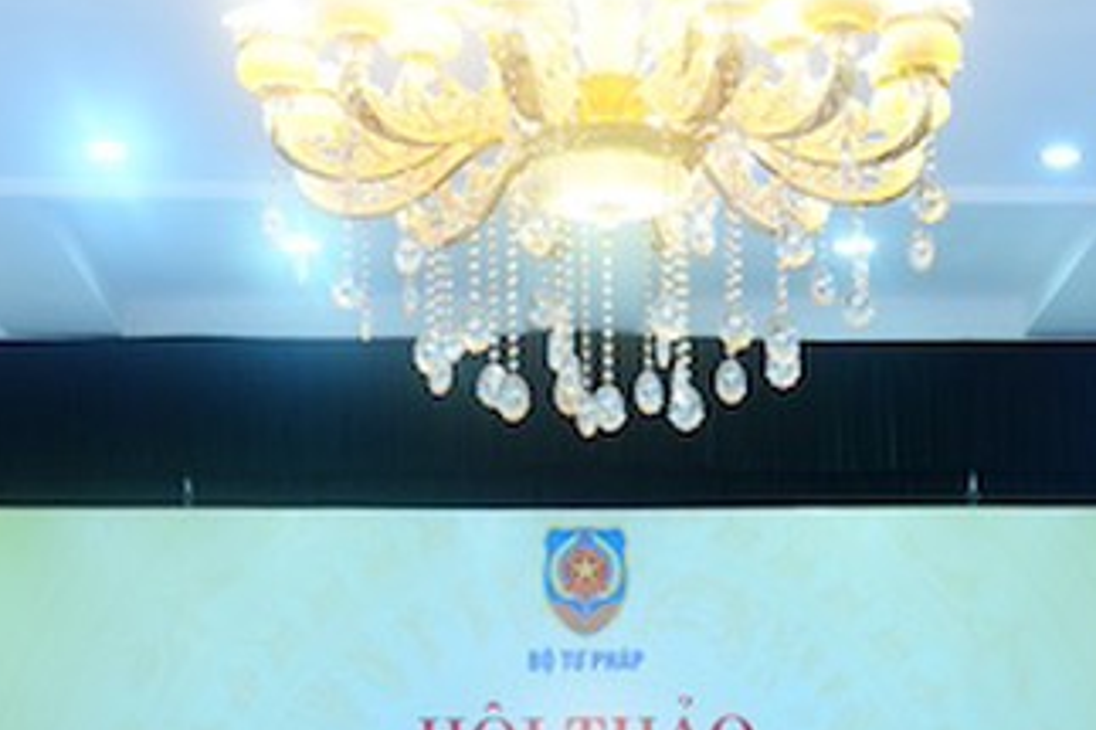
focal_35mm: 104
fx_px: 3164
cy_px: 776
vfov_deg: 12.9
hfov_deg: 19.6
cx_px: 760
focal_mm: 42
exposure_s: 1/125
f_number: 4
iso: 4000
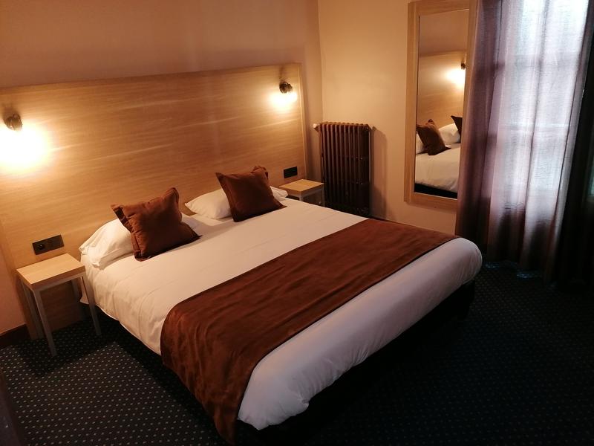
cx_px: 297
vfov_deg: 51.4
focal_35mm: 27
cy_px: 223
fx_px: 463
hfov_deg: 65.3
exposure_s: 1/33.3
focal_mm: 4.75
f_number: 1.8
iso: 160
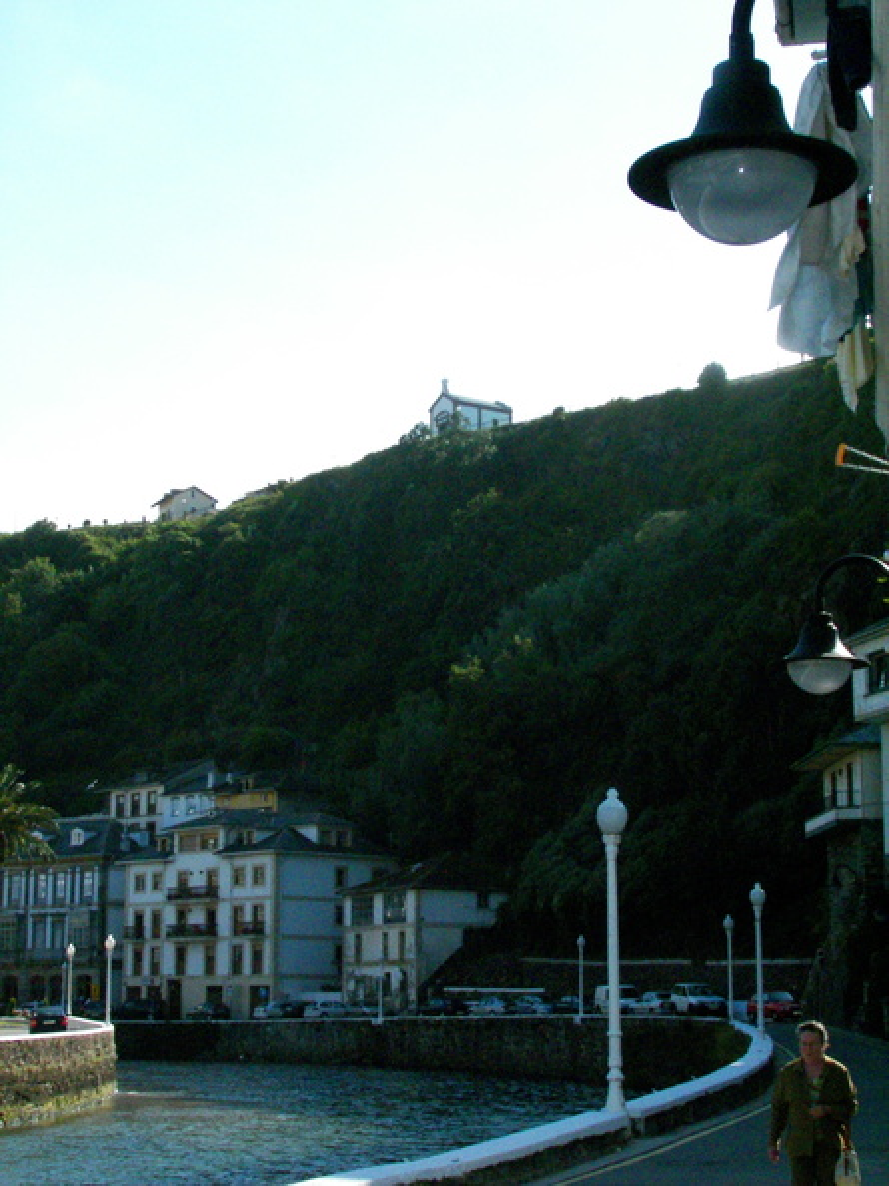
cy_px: 593
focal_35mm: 62
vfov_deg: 31.2
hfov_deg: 23.6
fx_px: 2125
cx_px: 444
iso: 400
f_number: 5.6
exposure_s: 1/1000
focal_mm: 10.3
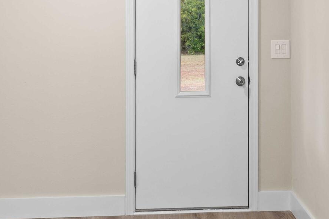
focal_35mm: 61
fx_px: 557
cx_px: 236
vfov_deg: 21.9
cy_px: 40
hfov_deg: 32.4
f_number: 8
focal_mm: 18
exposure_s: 1/1.67
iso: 500
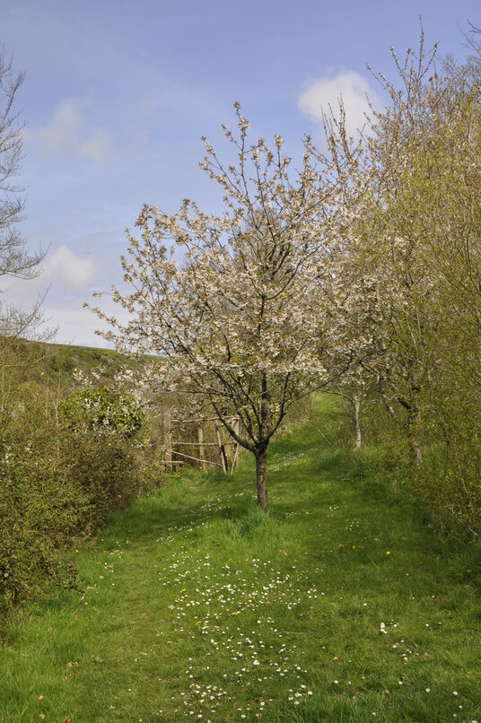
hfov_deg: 34.2
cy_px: 362
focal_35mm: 39
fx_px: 783
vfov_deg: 49.6
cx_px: 240
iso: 200
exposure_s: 1/200
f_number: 7.1
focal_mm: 26
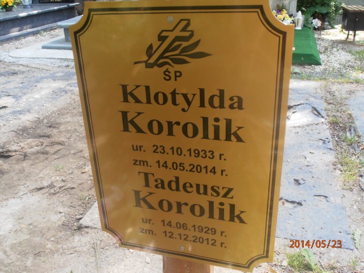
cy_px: 136
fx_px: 389
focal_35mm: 37
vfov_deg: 38.7
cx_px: 182
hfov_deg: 50.1
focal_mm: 6.61
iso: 80
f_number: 3.9
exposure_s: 1/50
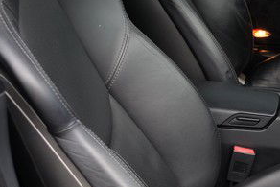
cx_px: 339
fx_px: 825
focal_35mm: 106
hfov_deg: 18.2
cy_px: 115
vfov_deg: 12.9
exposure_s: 1/60
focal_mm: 20.5
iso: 400
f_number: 4
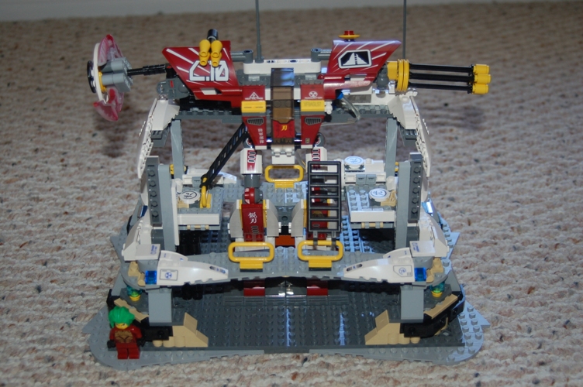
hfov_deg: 37.9
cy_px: 194
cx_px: 292
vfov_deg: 25.7
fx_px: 849
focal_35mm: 52
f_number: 4
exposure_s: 1/60
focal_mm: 35
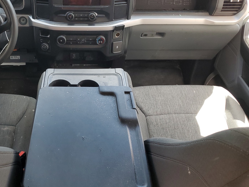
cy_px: 87
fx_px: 273
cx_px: 75
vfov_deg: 37.7
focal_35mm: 38
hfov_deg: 47.8
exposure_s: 1/120
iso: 60
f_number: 1.5
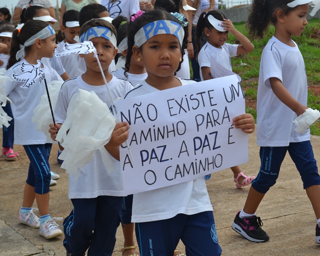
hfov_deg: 23.3
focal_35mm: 82
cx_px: 185
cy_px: 129
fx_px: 776
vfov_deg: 18.7
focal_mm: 48
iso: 100
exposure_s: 1/320
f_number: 9
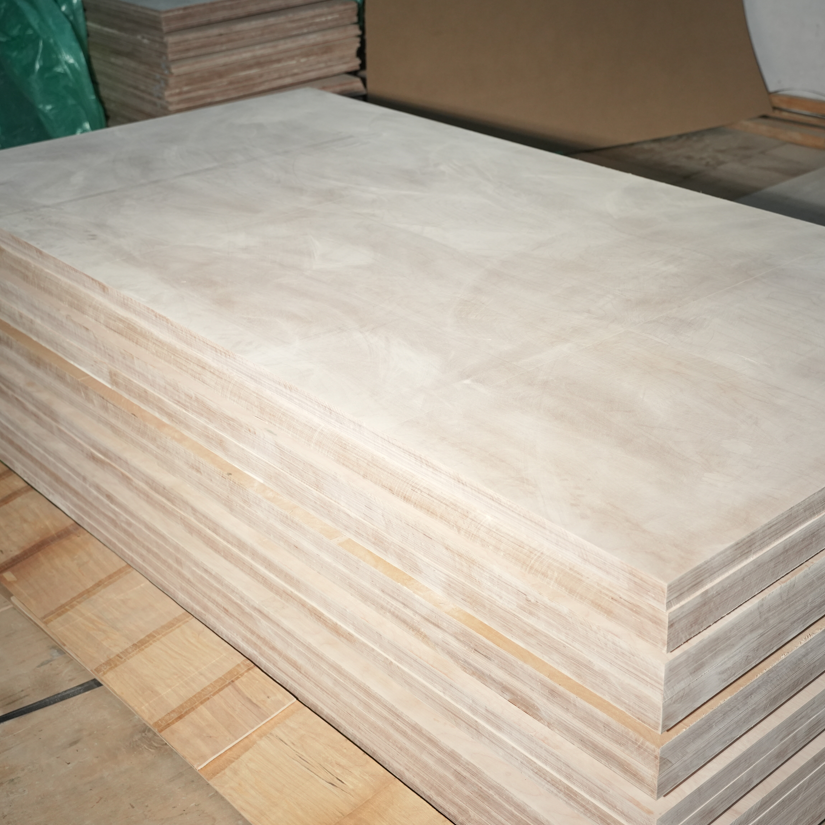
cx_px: 500
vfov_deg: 35.4
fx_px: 1294
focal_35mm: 48
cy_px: 410
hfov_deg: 35.2
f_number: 4
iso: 1600
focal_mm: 37
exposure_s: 1/160
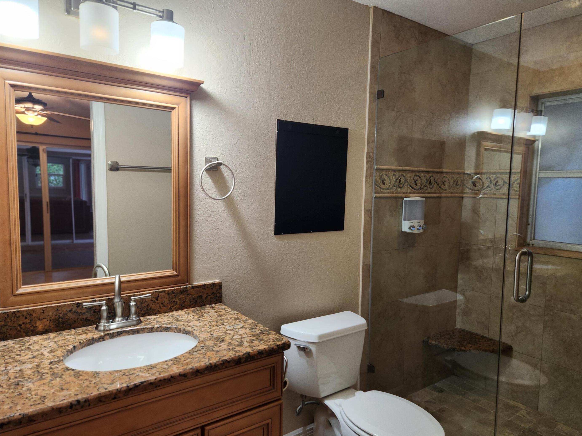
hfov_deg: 71.6
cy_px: 221
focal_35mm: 24
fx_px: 404
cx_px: 293
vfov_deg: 56.8
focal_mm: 5.4
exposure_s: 1/60
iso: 160
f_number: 1.8
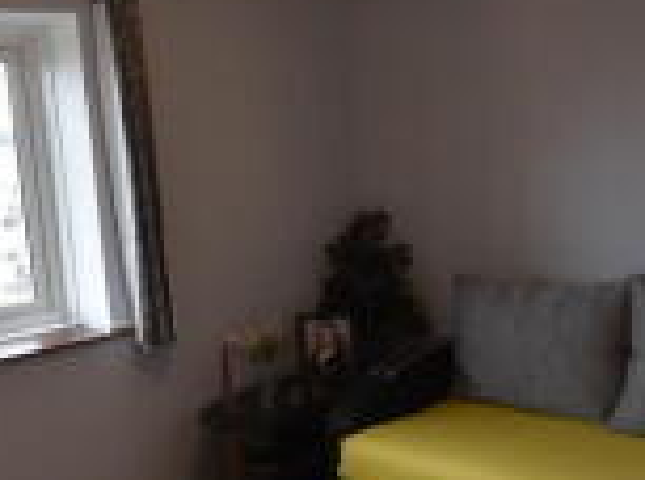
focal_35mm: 45
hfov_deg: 41.1
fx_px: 837
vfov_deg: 31.7
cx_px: 169
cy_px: 335
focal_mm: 10
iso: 1000
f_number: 4
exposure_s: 1/60
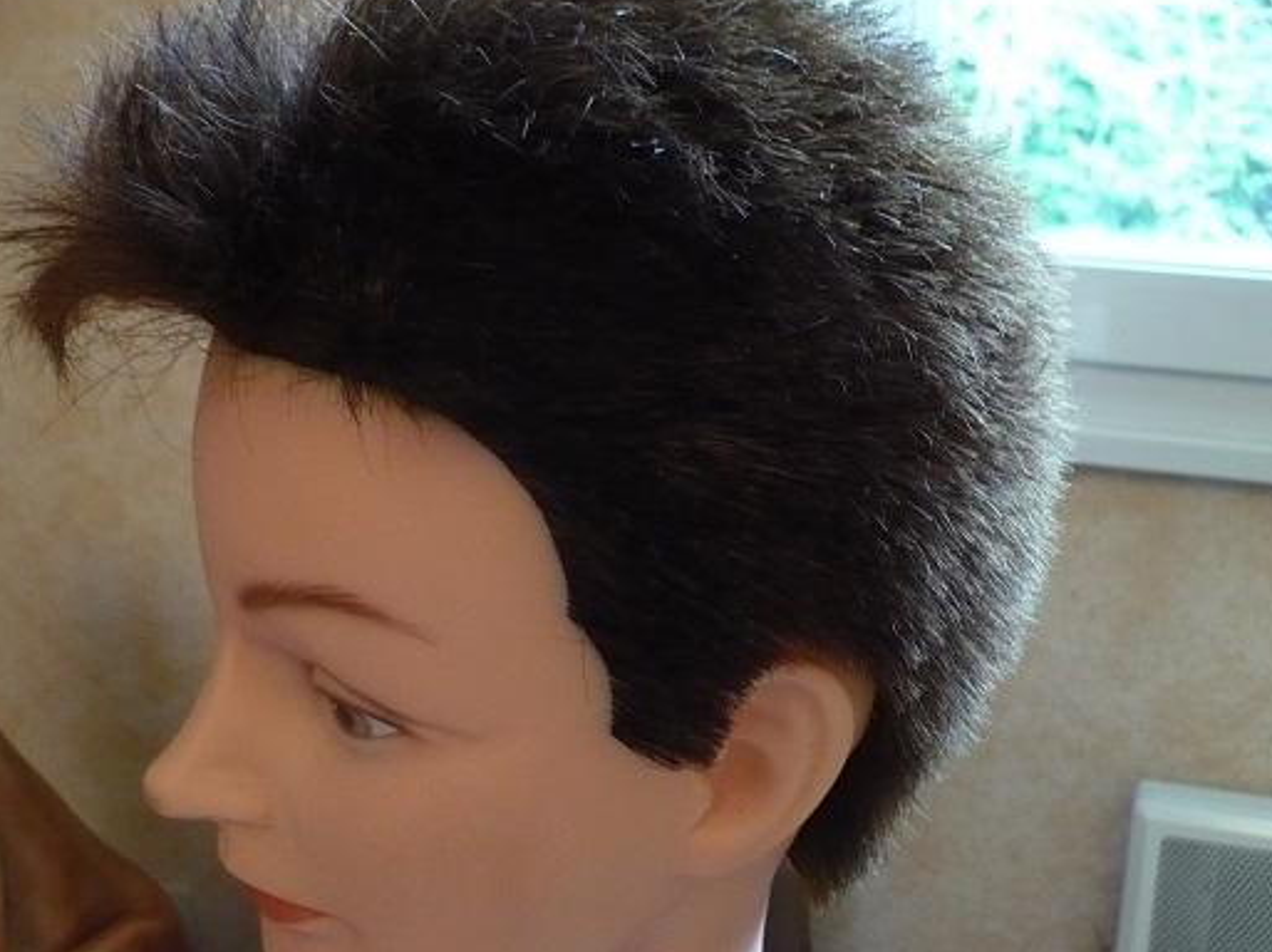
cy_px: 457
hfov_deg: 44.8
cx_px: 703
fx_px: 1542
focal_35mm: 42
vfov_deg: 34.3
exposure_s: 1/8
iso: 250
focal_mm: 5.8
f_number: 2.8
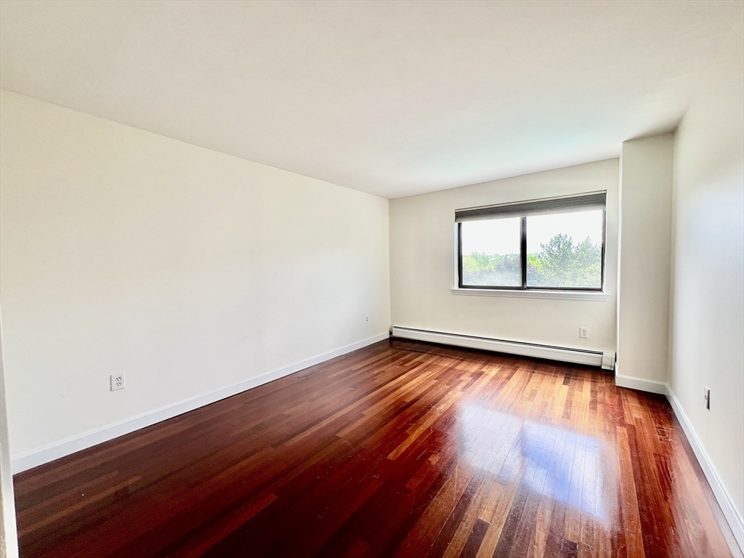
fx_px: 279
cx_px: 372
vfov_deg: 89.9
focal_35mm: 13
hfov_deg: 106.2
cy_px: 279
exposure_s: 1/99
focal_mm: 1.57
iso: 40
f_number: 1.8
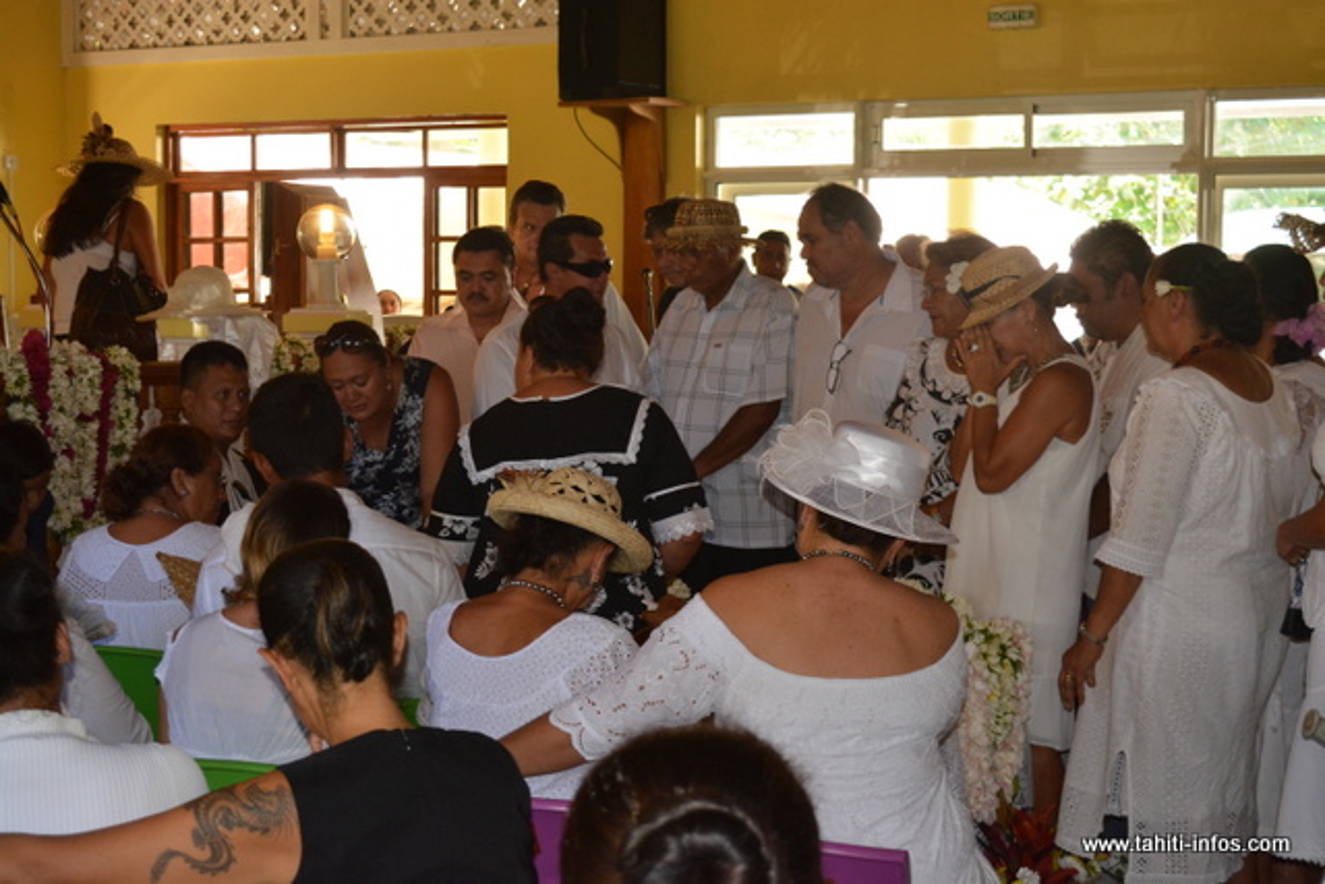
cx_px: 662
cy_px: 442
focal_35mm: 57
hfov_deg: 35.0
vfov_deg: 23.8
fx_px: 2098
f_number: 5
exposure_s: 1/200
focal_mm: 38
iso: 1000
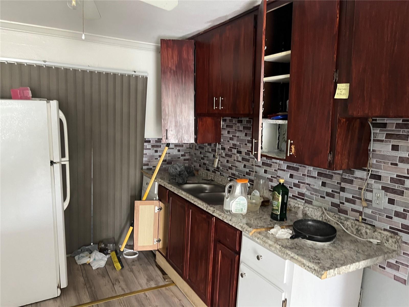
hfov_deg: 67.3
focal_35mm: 26
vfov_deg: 53.1
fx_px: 307
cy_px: 154
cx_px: 204
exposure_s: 1/40
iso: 500
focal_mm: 5.1
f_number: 1.6
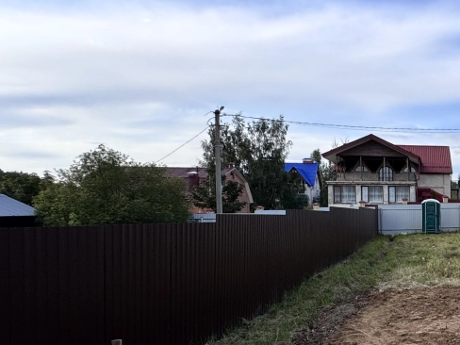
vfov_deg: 39.3
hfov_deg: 37.0
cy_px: 226
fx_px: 478
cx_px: 571
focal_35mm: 36
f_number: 2.2
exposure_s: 1/968
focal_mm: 2.22
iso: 50
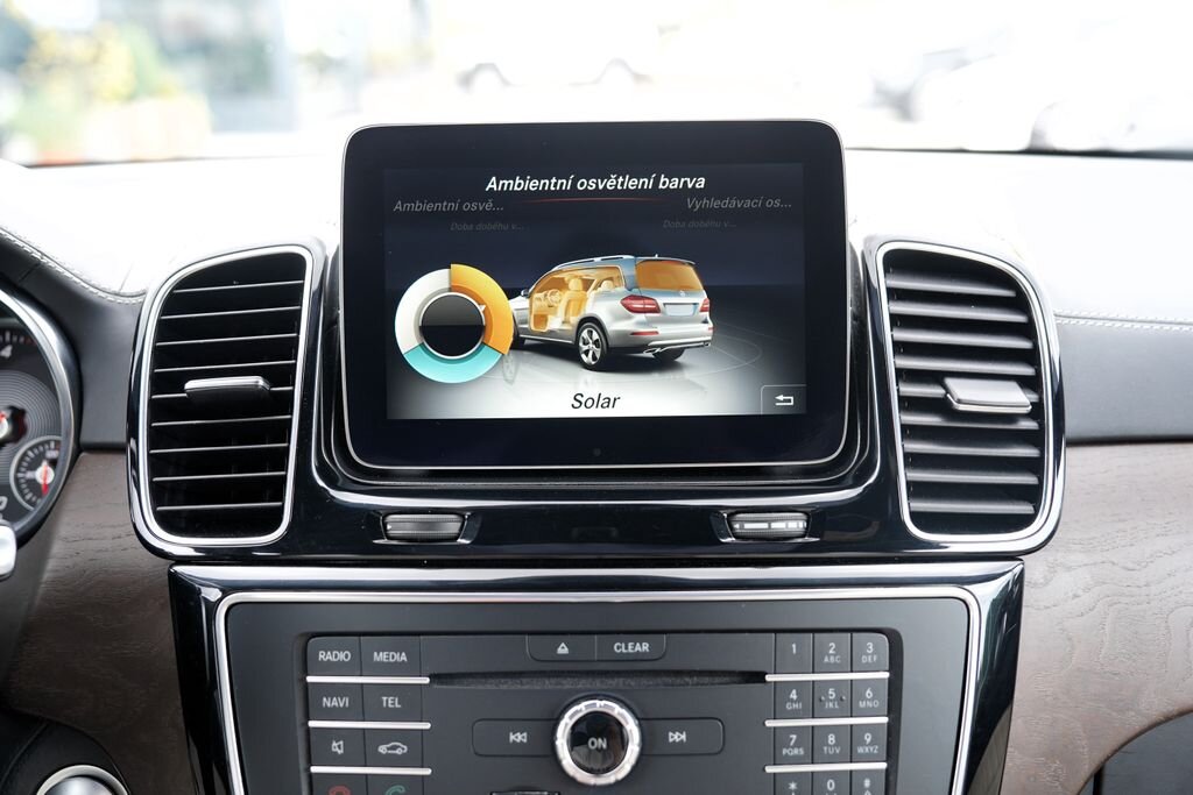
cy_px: 398
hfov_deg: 53.1
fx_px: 1193
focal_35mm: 36
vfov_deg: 36.9
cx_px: 596
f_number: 4
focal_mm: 36
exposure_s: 1/60
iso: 500
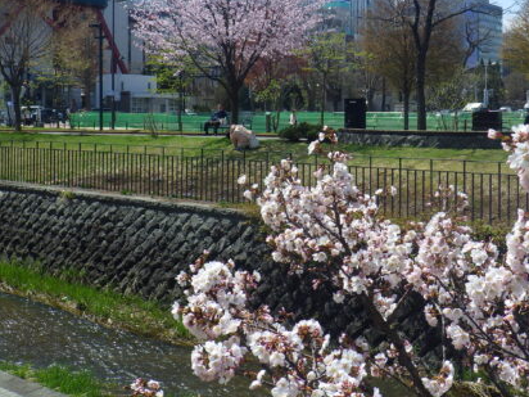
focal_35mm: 47
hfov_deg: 40.2
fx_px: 718
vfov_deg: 30.6
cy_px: 127
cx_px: 323
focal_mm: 6.1
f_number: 4.6
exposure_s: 1/800
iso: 125
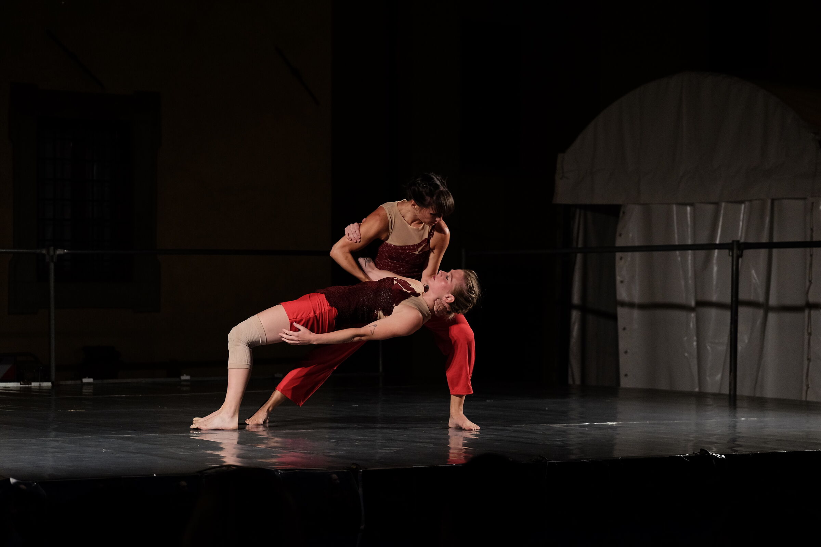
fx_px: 1916
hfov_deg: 24.2
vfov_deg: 16.3
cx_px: 410
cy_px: 274
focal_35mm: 84
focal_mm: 56.3
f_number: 2.8
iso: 1600
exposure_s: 1/250
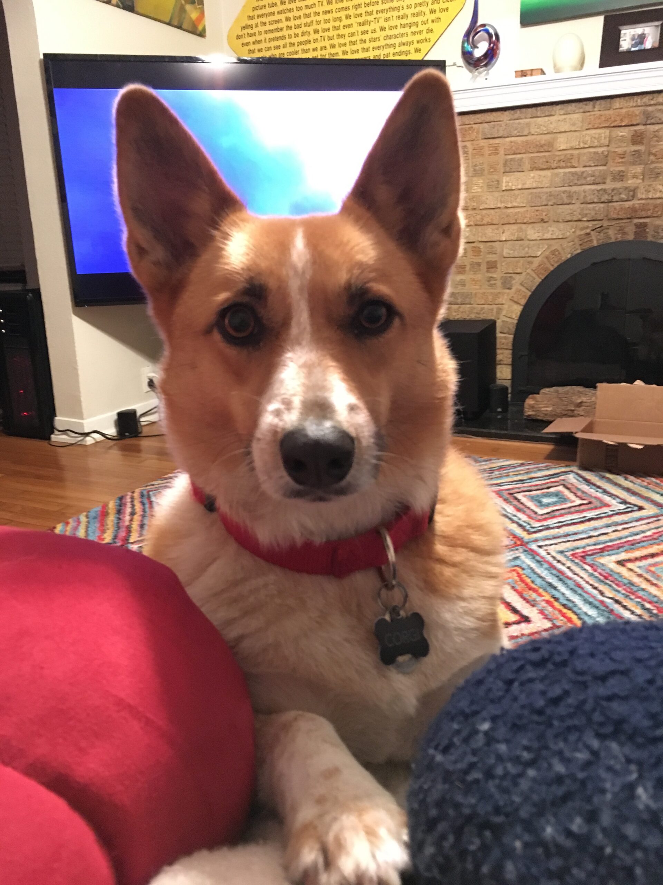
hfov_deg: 48.2
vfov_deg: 61.7
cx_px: 332
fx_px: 741
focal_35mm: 29
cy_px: 442
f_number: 2.2
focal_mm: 4.15
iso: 640
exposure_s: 1/15
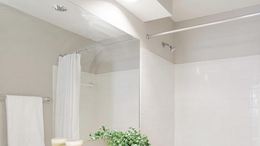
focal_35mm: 27
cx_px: 165
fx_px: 186
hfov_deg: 68.6
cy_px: 110
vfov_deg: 41.6
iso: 1250
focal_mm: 16
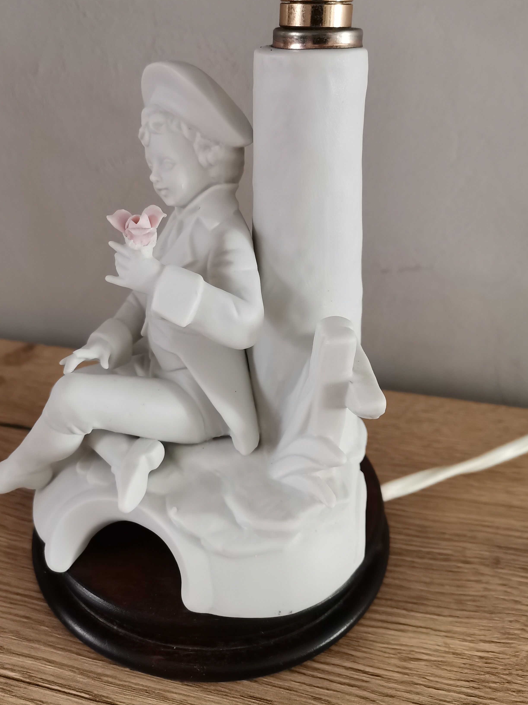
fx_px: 651
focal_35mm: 32
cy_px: 299
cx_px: 231
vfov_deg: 56.6
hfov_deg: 44.1
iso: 250
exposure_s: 1/60
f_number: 1.8
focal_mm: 4.75
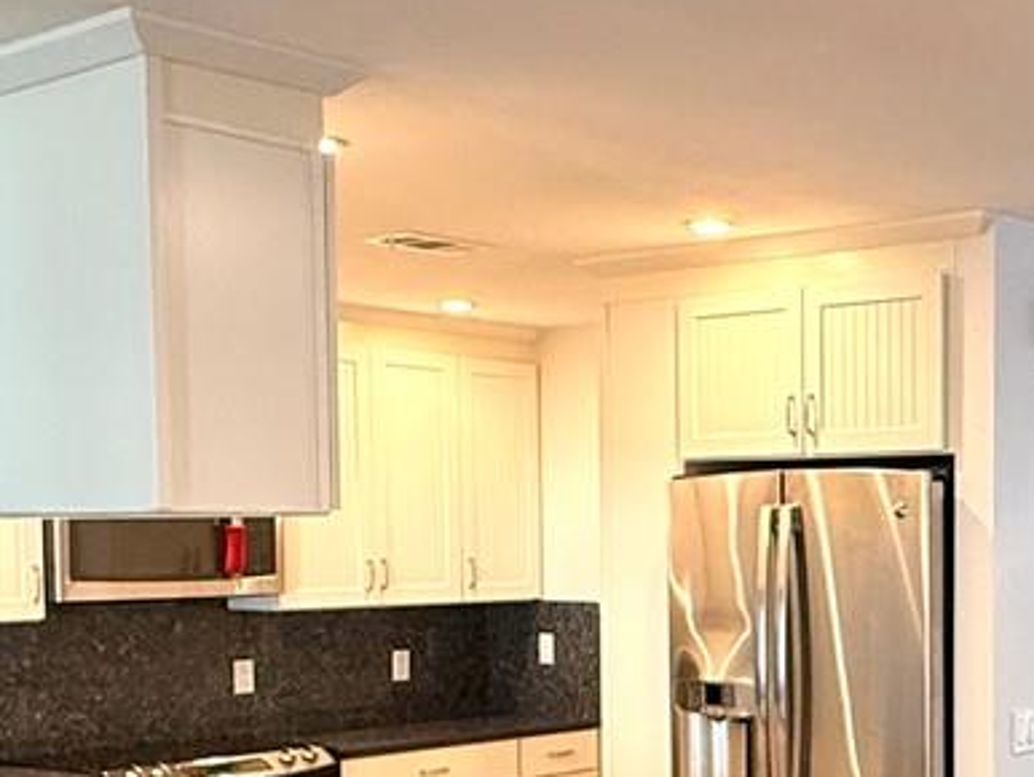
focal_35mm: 58
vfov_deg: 24.8
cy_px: 632
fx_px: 1734
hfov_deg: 31.0
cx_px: 1007
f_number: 2.2
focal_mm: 2.22
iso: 320
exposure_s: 1/120
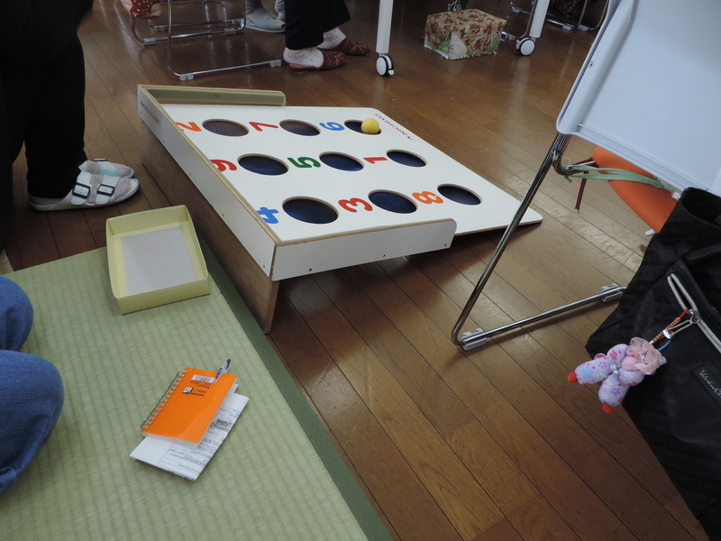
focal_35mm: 24
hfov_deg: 71.6
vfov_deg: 56.8
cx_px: 360
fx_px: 500
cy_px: 270
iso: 180
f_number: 3
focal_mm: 4.3
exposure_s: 1/30
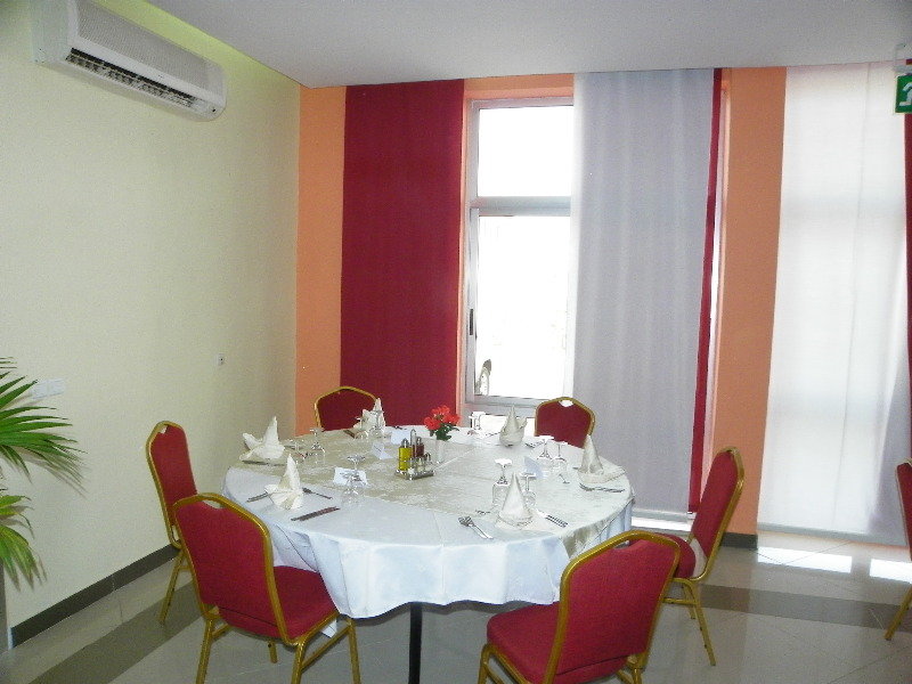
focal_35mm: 26
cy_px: 342
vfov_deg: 53.1
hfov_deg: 67.3
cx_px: 456
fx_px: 685
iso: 200
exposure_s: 1/60
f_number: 7.1
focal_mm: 4.6
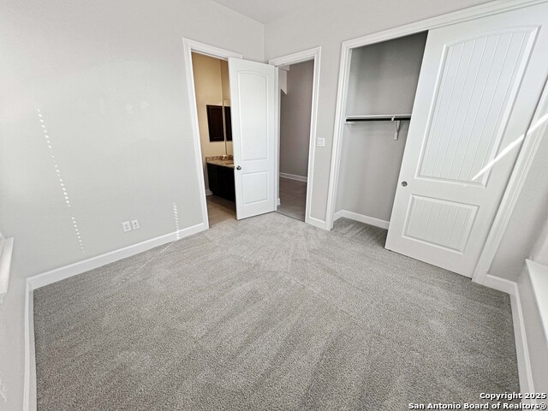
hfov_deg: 106.2
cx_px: 274
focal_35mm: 13
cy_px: 206
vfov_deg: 89.9
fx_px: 206
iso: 100
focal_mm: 1.57
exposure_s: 1/120
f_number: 1.8
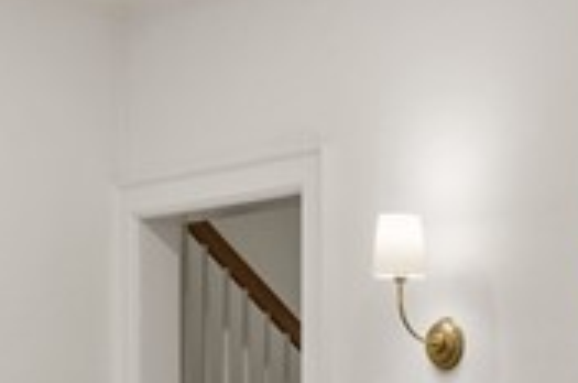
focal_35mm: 112
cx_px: 773
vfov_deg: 11.9
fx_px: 1795
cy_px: 482
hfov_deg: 17.1
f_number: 6.3
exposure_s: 1/10
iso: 1250
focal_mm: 18
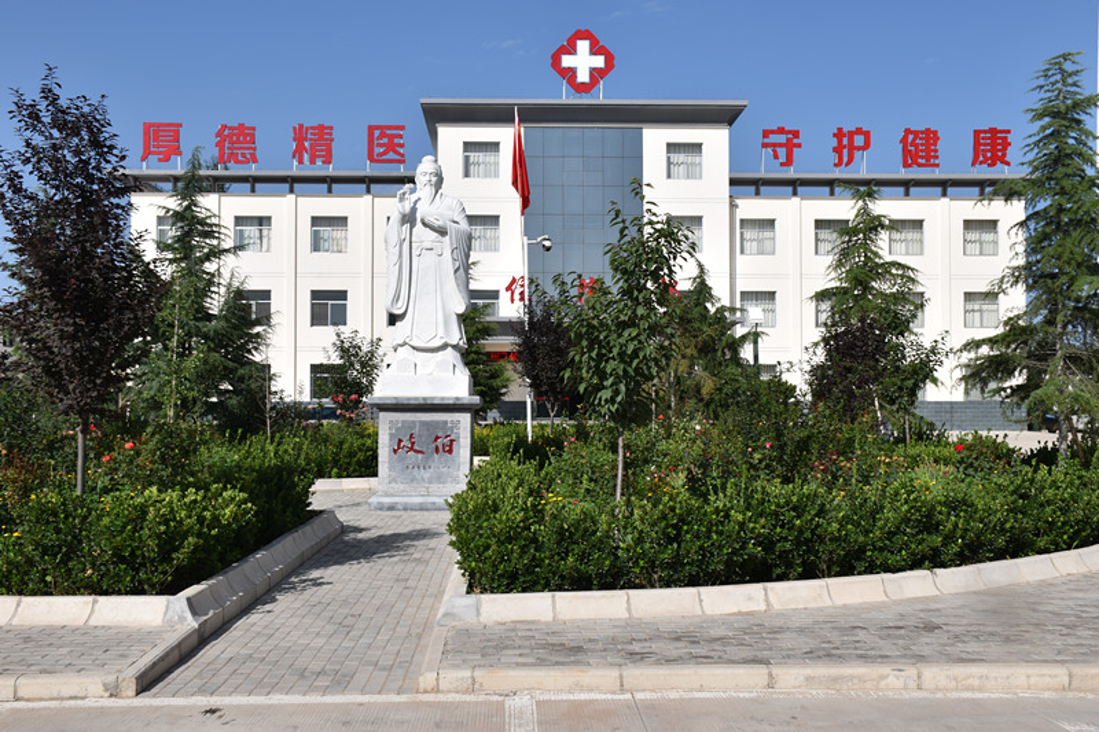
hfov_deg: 53.1
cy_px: 366
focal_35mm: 36
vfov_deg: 36.9
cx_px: 550
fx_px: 1099
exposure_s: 1/200
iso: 100
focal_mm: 24
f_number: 11
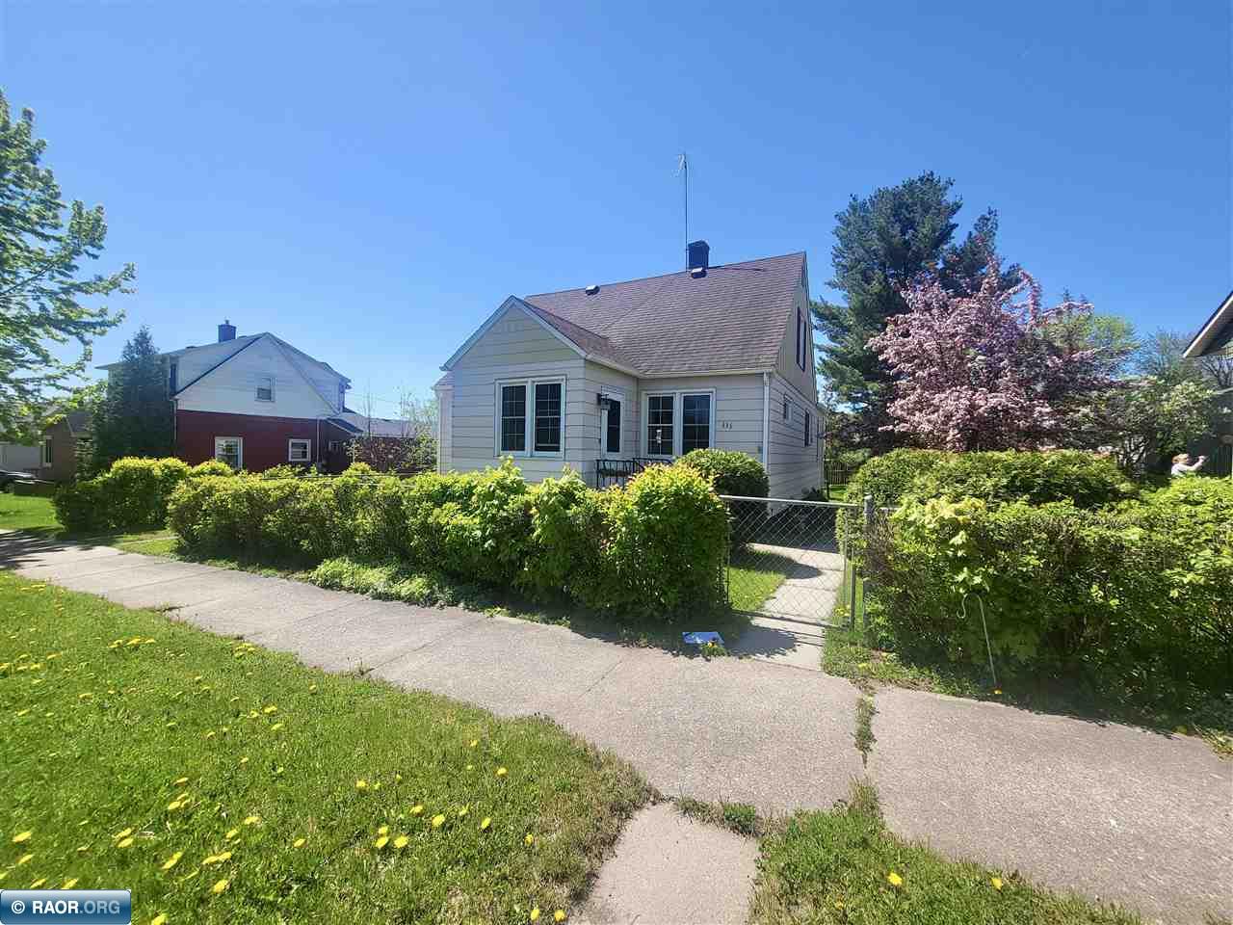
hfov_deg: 106.2
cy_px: 462
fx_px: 463
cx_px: 616
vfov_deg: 89.9
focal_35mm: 13
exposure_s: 1/848
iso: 32
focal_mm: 1.74
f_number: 2.2
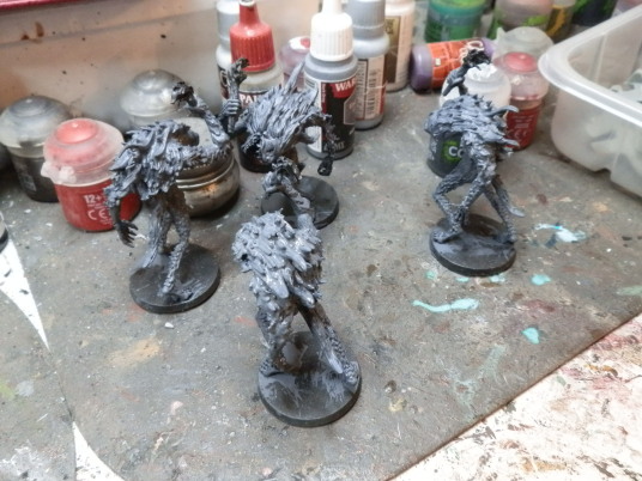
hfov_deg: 63.4
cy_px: 240
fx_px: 519
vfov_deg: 49.7
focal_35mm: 28
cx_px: 321
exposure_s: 1/60
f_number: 3.1
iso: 400
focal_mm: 5
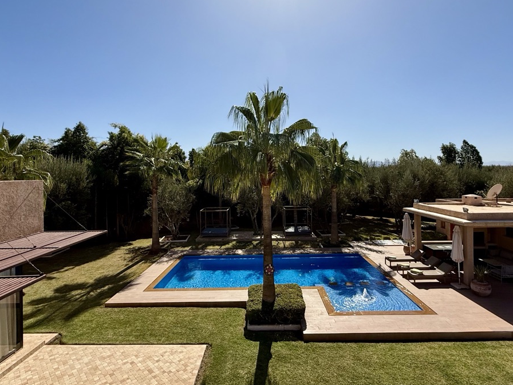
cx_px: 263
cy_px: 171
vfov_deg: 65.8
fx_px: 296
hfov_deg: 81.7
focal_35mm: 20
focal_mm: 2.22
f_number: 2.2
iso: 50
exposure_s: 1/3289
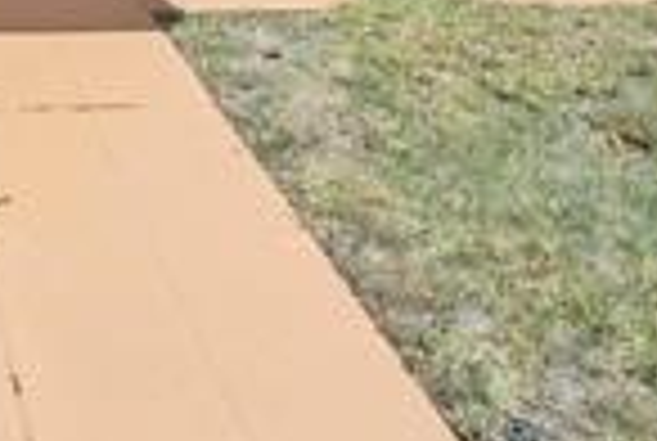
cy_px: -367
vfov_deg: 16.3
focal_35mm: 70
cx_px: -212
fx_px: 1280
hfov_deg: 24.8
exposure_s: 1/250
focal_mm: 11
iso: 800
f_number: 8
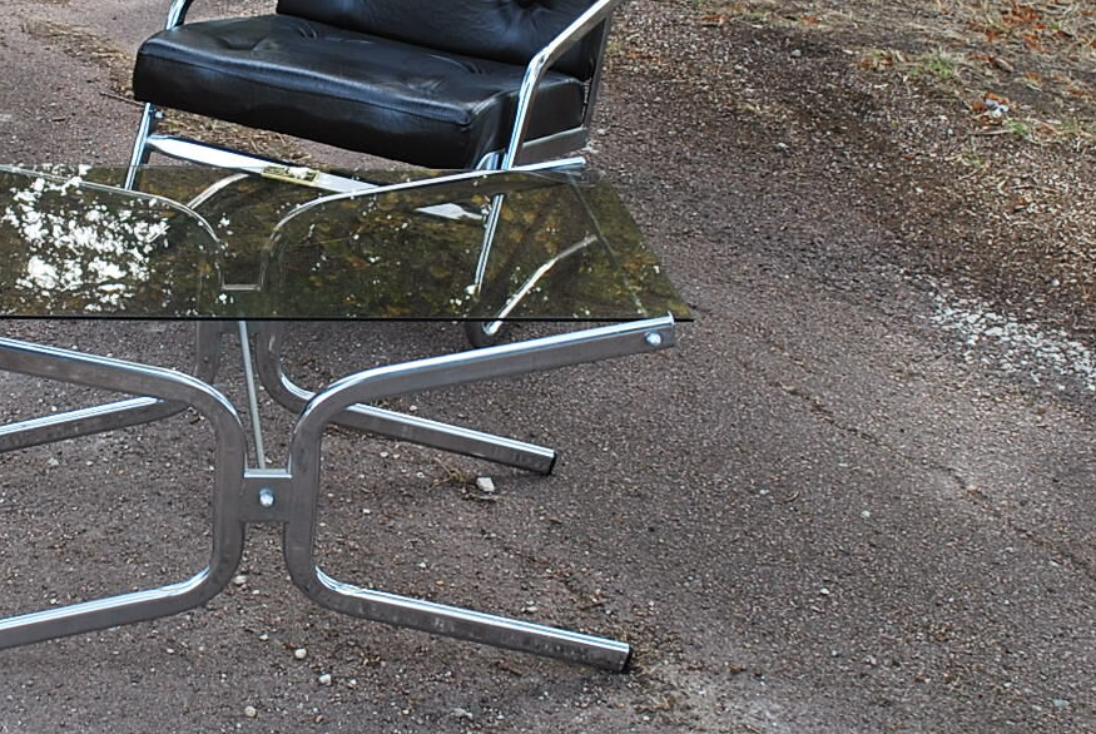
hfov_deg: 27.1
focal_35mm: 73
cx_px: 219
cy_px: 243
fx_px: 2225
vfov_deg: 18.7
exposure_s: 1/125
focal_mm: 22
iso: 200
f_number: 5.6
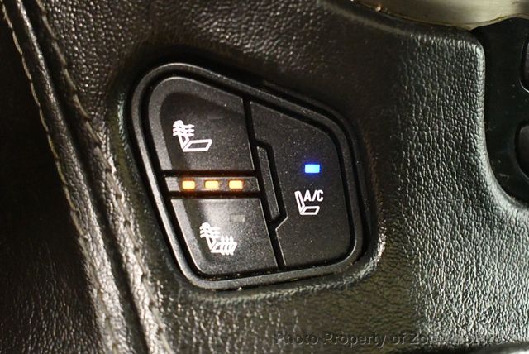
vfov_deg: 19.0
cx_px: 264
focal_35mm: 72
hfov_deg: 28.0
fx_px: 1059
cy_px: 177
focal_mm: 36
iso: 12800
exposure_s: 1/50
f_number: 4.8
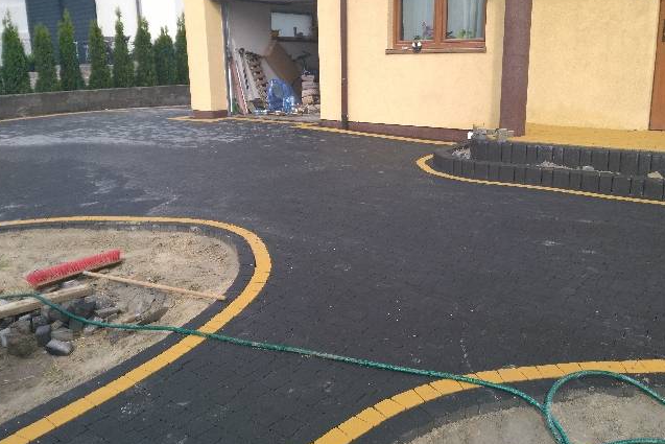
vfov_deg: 41.1
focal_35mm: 32
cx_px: 350
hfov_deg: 58.7
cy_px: 194
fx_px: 591
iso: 100
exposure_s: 1/780
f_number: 2
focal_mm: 2.96
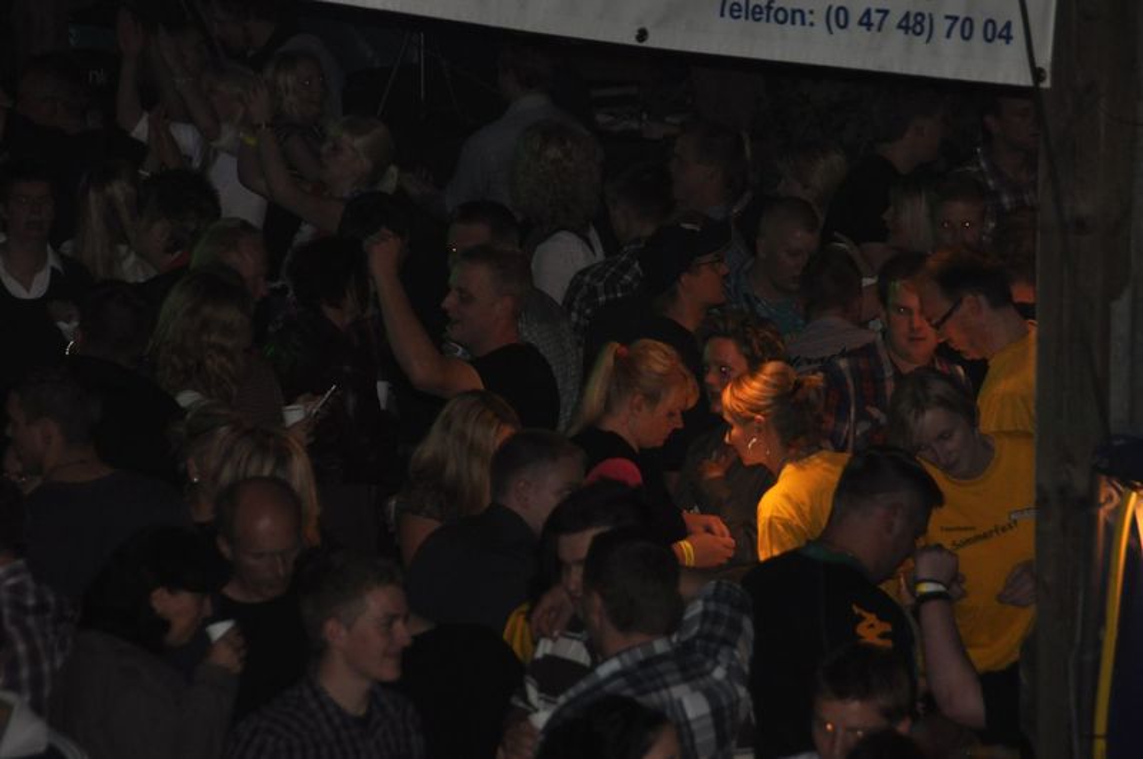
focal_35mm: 300
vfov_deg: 4.6
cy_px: 380
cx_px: 572
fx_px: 9511
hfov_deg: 6.9
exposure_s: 1/60
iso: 800
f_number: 6.3
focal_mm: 200
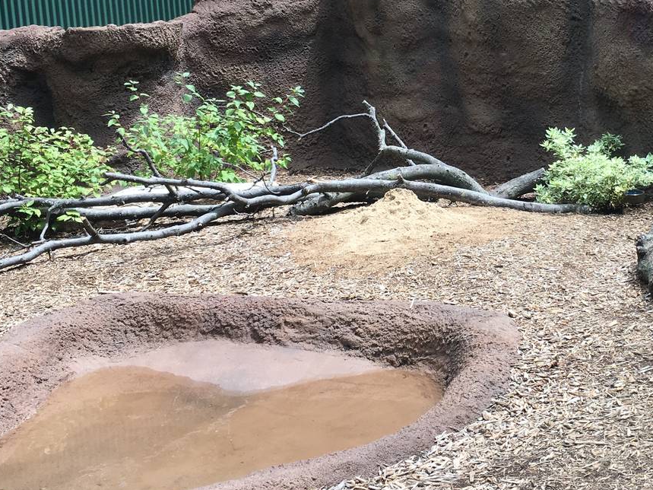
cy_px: 164
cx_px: 490
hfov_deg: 34.8
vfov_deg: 26.9
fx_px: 1019
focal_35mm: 54
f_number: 2.2
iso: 25
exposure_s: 1/289
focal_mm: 4.15
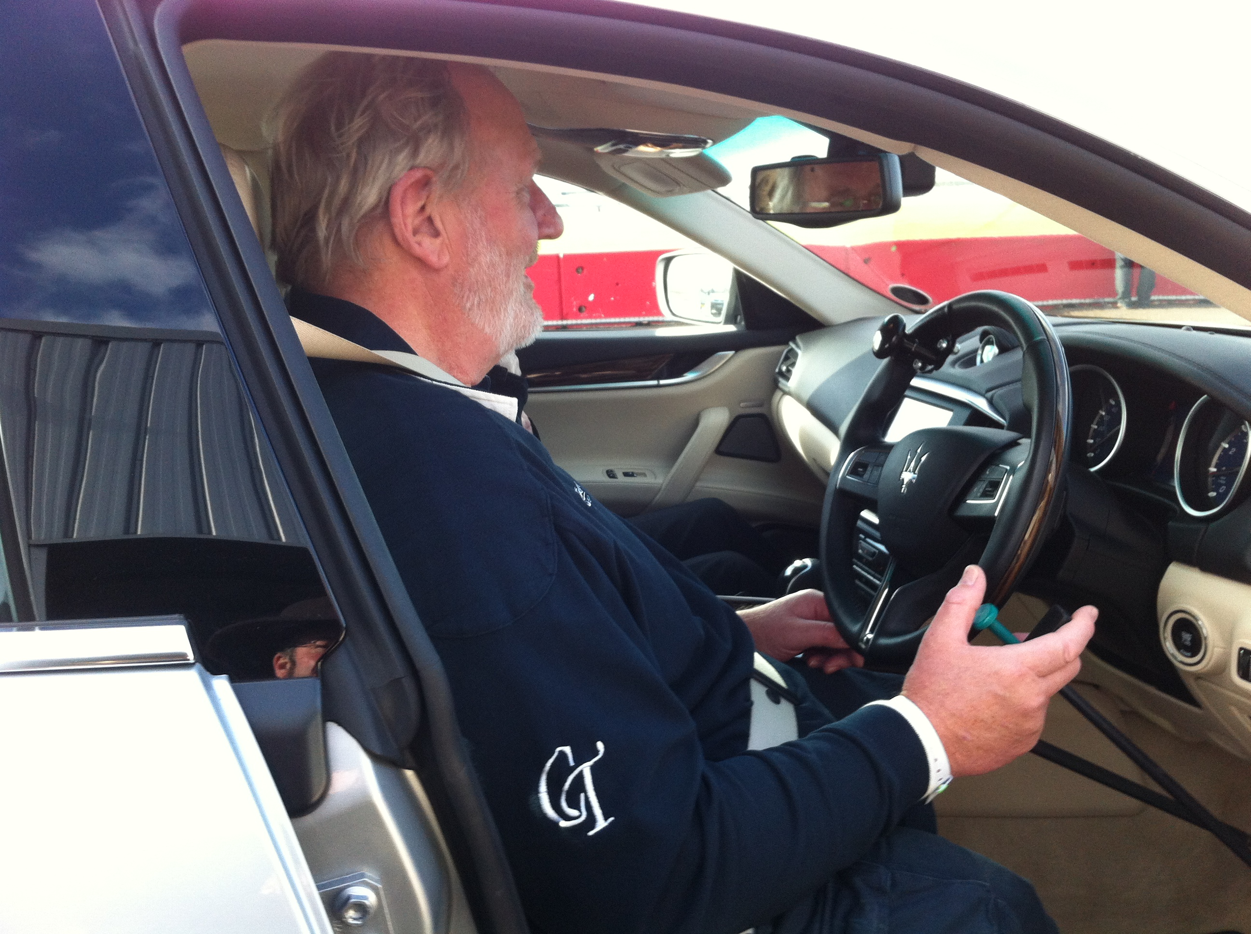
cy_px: 467
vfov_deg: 40.6
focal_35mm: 35
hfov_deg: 52.7
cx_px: 626
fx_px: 1263
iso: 100
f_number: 2.8
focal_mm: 3.85
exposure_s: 1/120
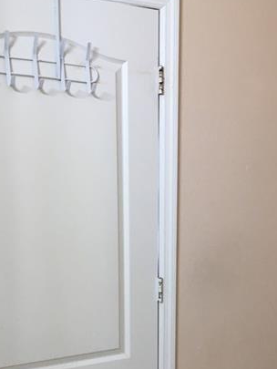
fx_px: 587
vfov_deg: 33.9
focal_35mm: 55
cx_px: 195
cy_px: 294
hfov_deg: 26.3
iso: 25
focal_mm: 4.15
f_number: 2.2
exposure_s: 1/30
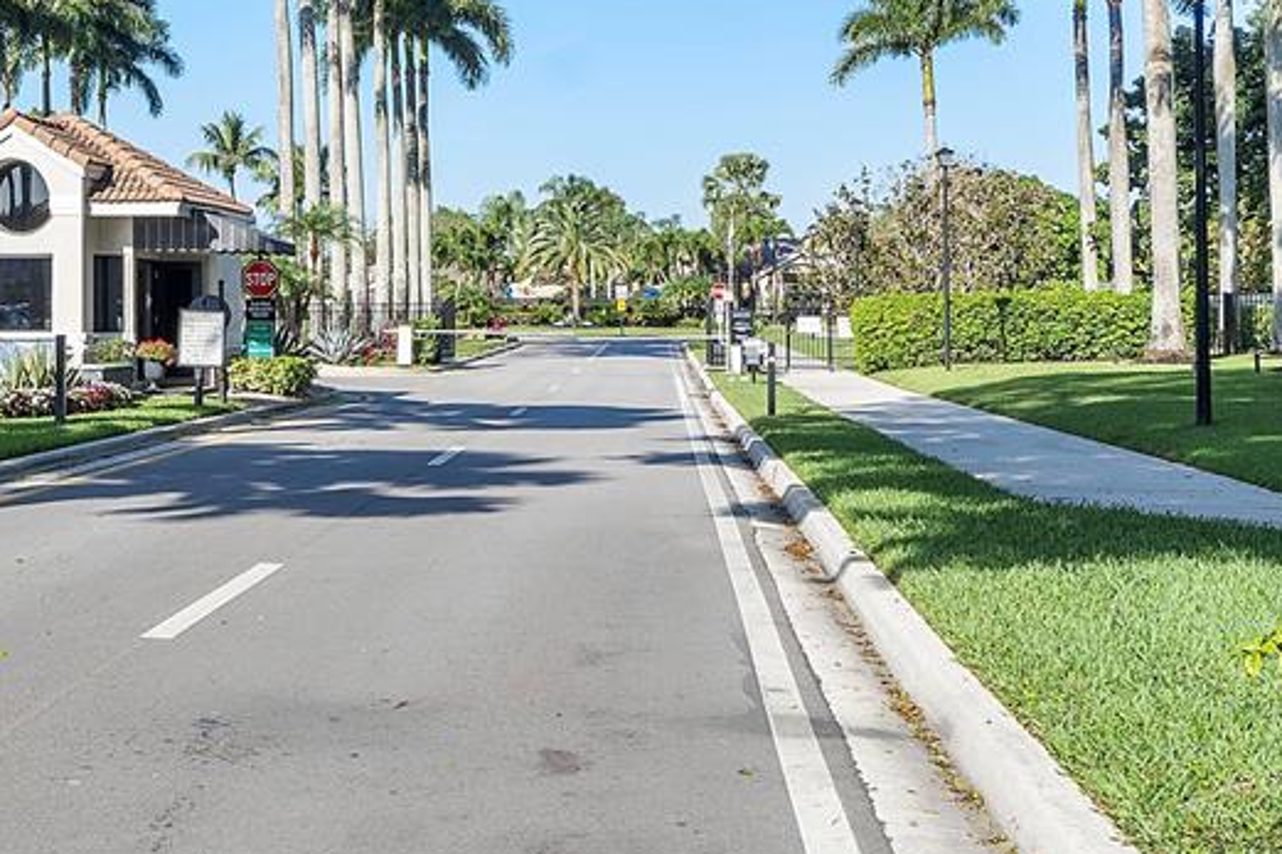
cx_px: 192
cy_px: 271
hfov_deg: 34.7
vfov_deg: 24.5
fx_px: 1958
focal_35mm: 55
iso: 160
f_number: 7.1
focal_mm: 19
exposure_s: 1/500
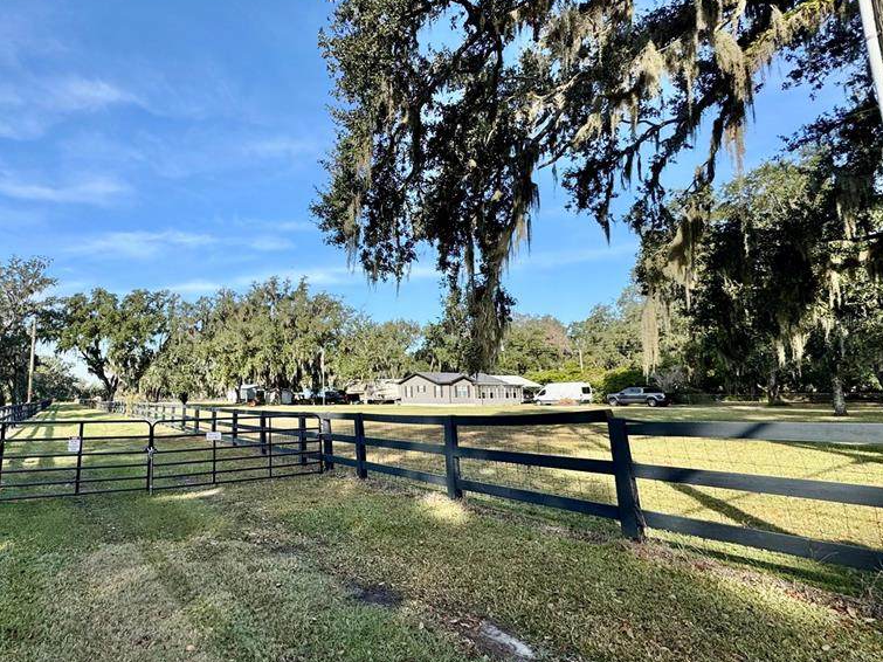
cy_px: 320
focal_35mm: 19
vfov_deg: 68.7
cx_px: 298
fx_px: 485
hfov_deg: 82.0
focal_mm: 2.22
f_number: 2.2
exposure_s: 1/1143
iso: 50
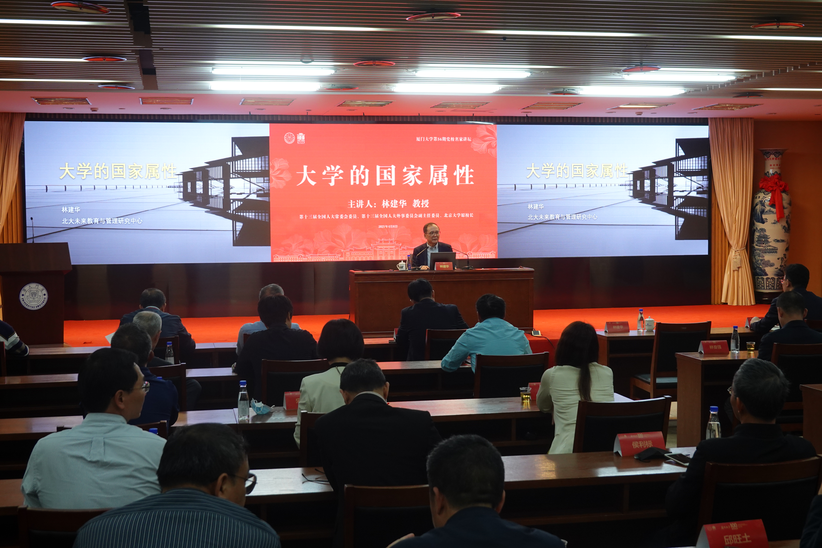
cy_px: 274
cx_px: 411
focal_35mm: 54
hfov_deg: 36.9
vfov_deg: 25.1
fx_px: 1233
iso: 400
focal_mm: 19.84
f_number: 4
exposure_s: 1/60
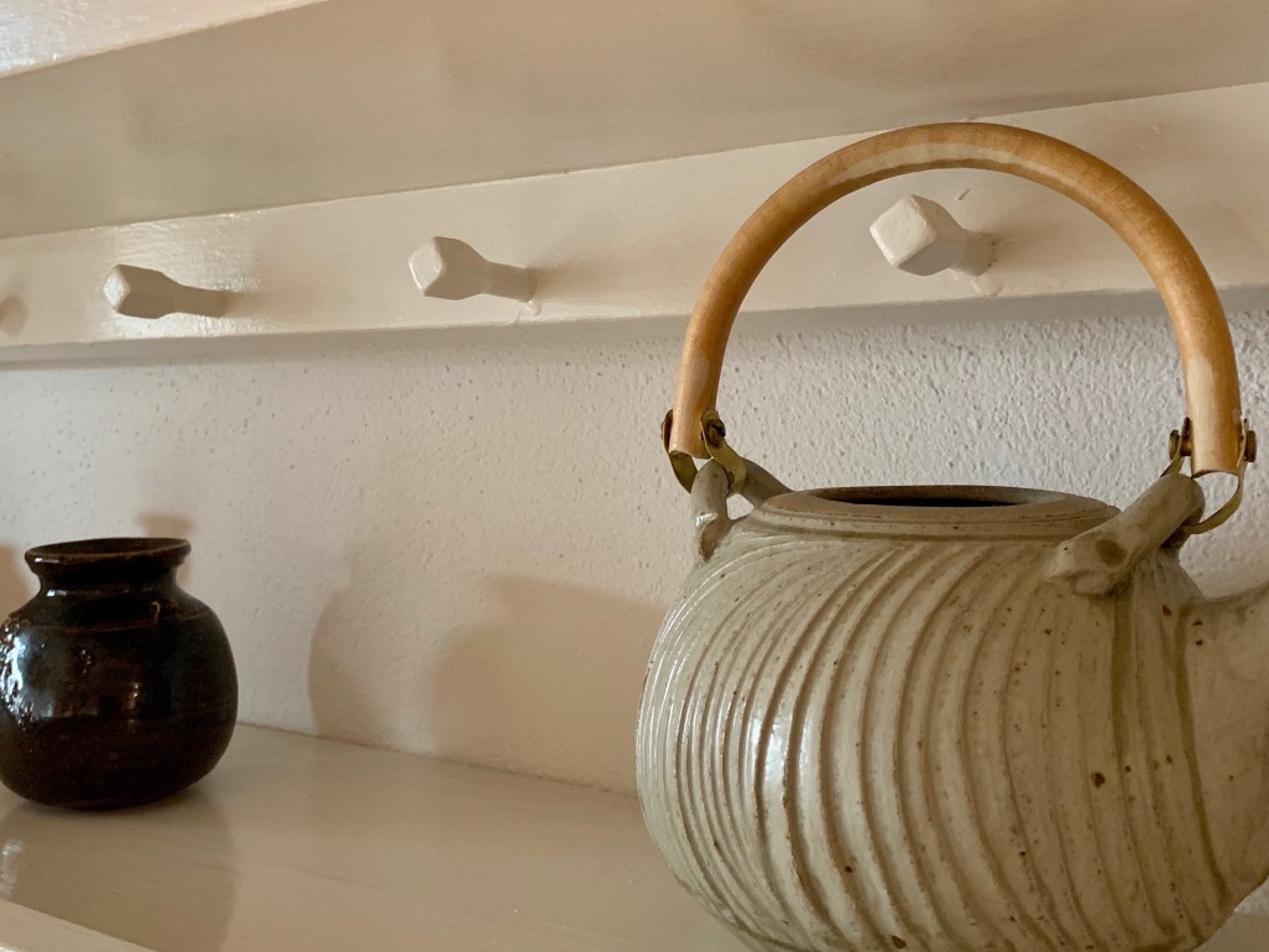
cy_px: 419
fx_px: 1393
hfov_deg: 48.8
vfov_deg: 37.7
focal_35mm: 38
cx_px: 536
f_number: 1.8
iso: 400
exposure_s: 1/45
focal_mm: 4.25
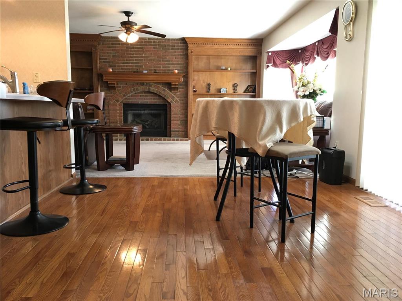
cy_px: 150
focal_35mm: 29
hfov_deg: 61.7
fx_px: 337
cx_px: 201
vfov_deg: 48.2
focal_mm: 4.15
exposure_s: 1/30
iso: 125
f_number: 2.2
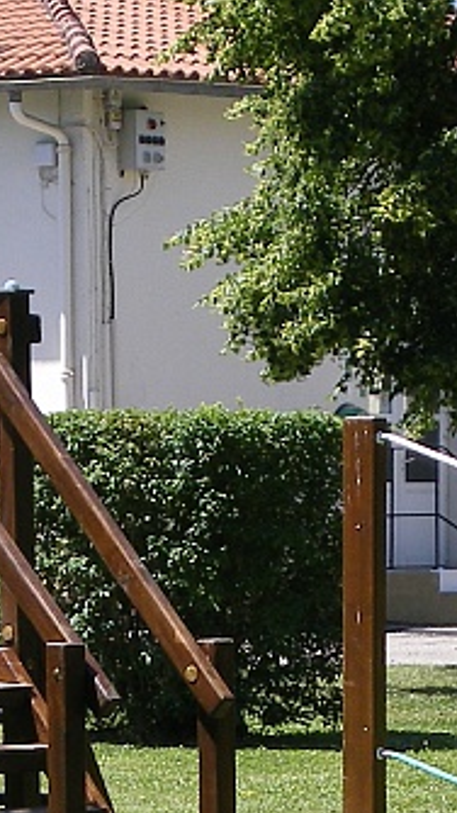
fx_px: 4888
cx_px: 163
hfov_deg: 5.4
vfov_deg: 9.4
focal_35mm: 227
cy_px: 847
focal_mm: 11.3
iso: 64
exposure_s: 1/200
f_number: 4.4
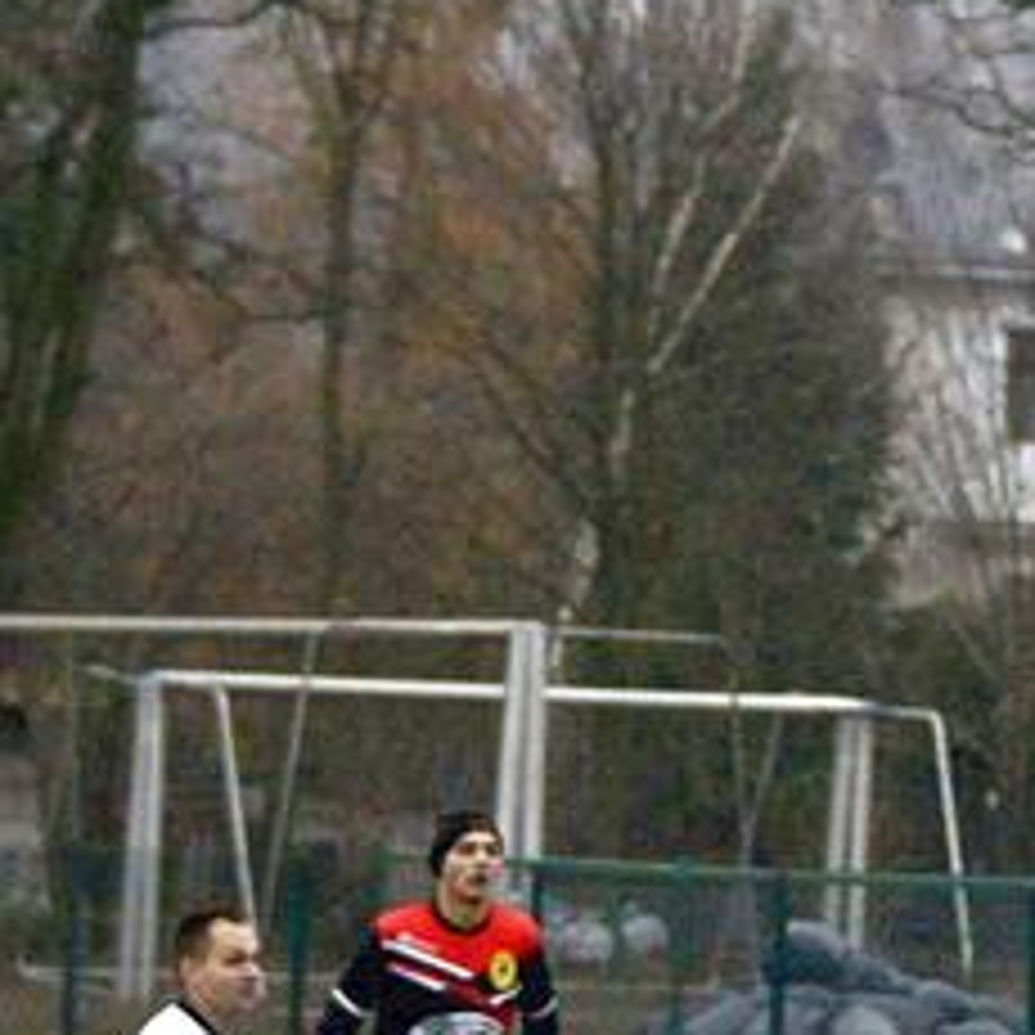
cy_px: 1112
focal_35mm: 494
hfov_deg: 3.5
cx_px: 1408
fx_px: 16696
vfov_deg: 3.5
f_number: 4.5
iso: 1600
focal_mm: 105
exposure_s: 1/640
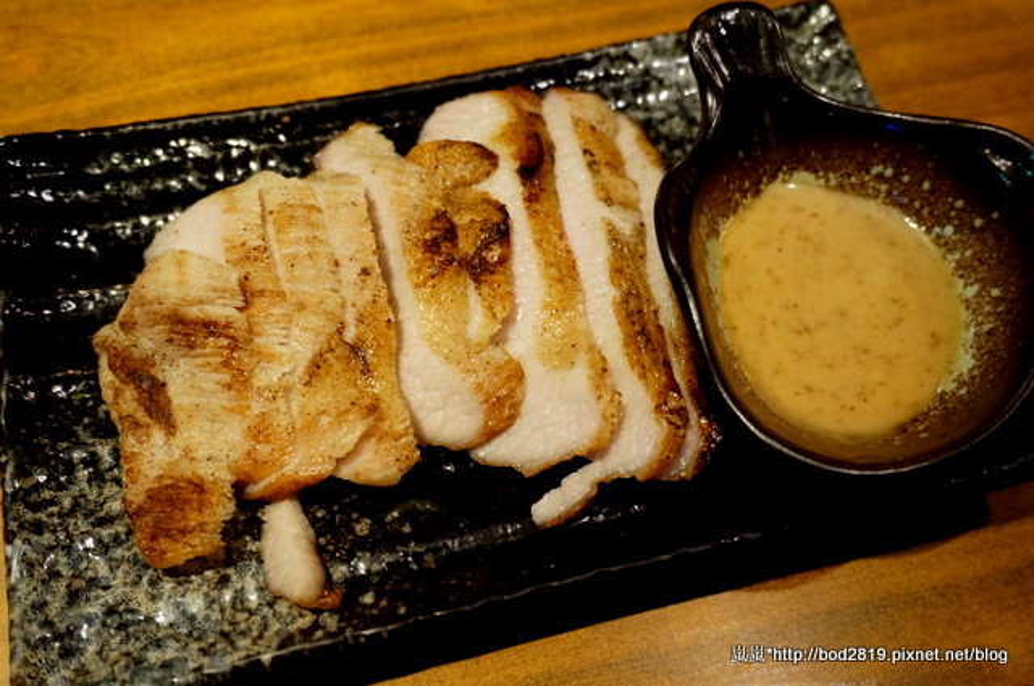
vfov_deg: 35.4
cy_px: 343
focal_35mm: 38
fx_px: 1076
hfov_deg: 51.3
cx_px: 517
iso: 3200
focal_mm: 25
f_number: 4.5
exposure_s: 1/15
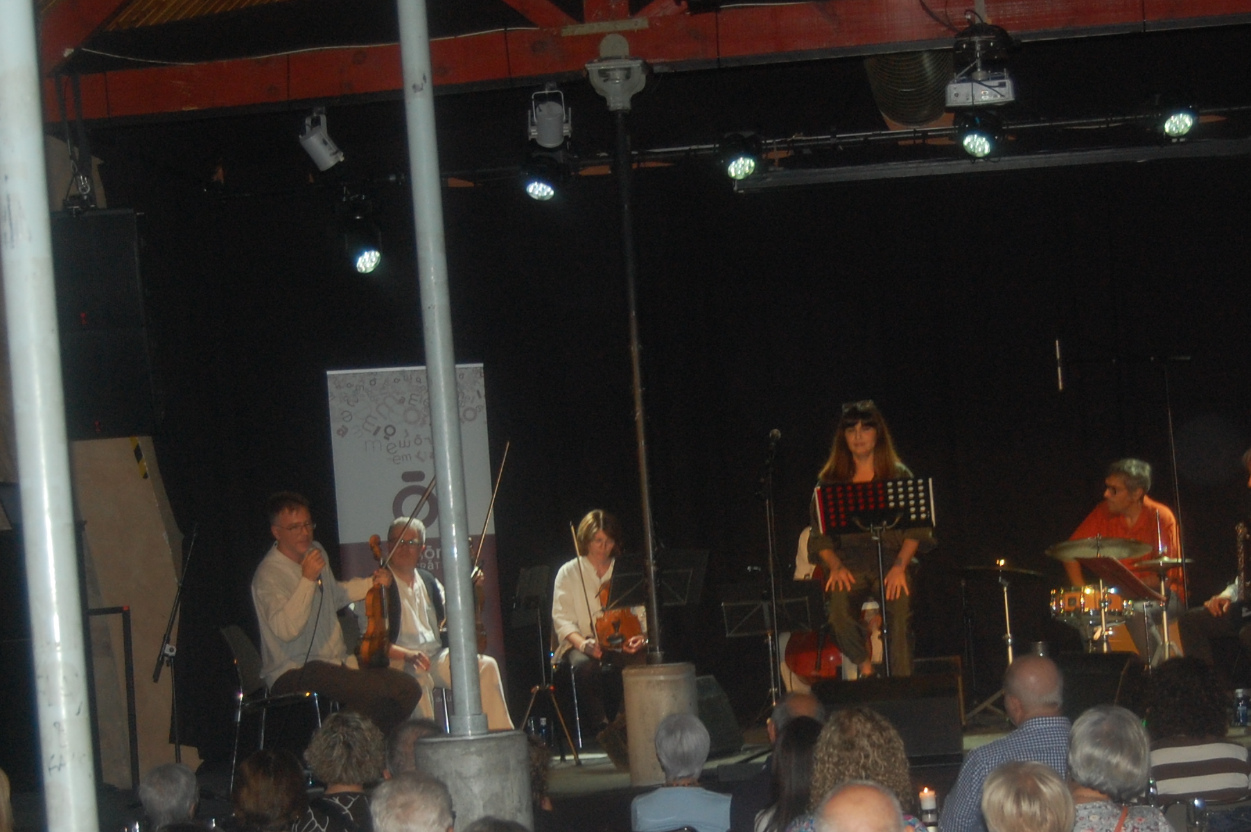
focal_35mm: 75
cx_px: 721
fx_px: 2604
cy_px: 614
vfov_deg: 18.0
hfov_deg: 27.0
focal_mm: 30
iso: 640
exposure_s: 1/60
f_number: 4.2
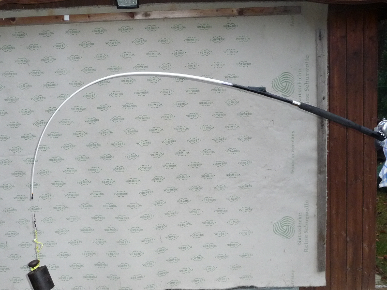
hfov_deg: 46.8
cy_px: 145
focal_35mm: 40
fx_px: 447
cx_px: 194
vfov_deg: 36.0
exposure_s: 1/30
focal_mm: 4.7
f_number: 3.3
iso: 250
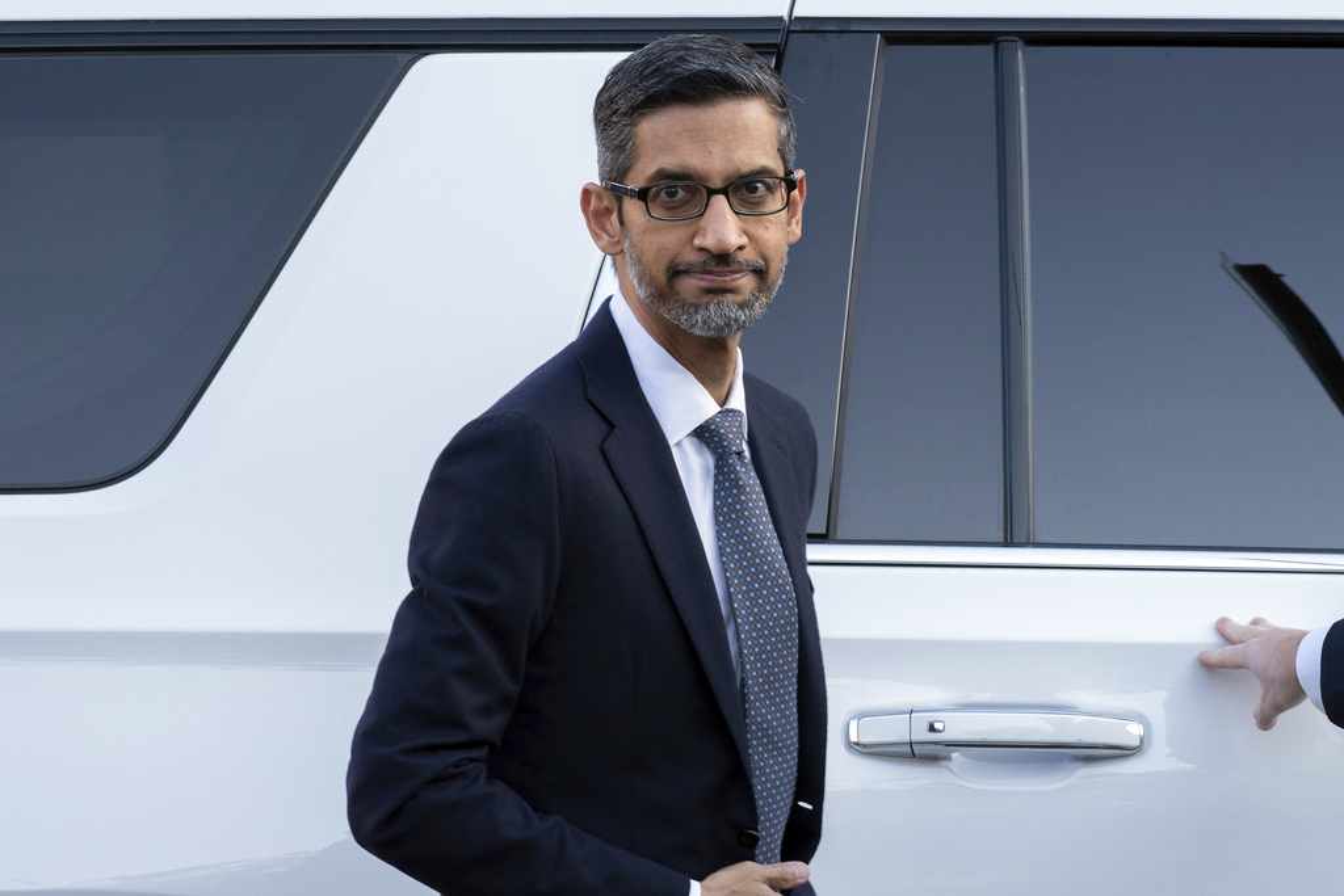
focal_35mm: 182
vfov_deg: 7.5
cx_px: 672
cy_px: 448
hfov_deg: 11.3
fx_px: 6795
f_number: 7.1
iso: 1250
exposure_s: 1/400
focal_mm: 182
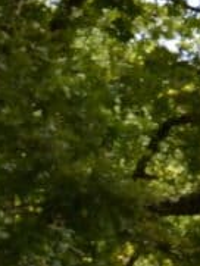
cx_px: 1193
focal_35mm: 342
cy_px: 567
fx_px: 2635
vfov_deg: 5.6
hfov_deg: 3.7
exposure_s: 1/200
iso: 100
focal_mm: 21
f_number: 6.3
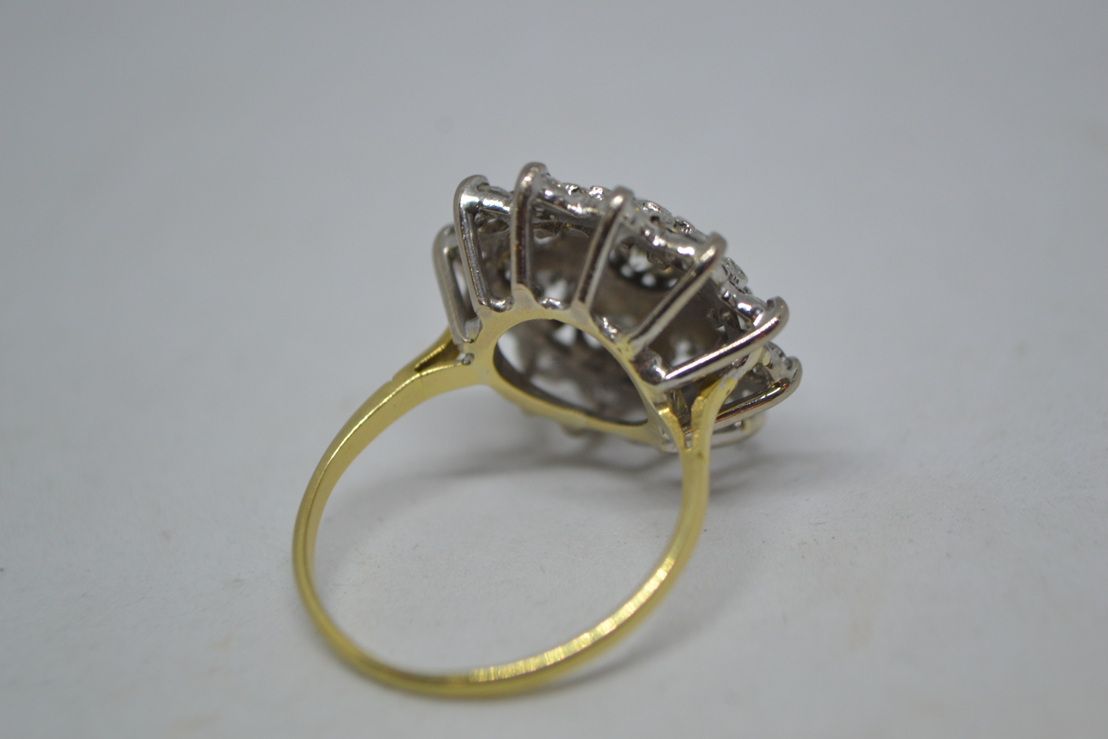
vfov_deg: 16.6
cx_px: 554
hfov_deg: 24.6
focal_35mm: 82
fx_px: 2539
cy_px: 370
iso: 400
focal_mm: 55
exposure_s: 1/60
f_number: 5.6
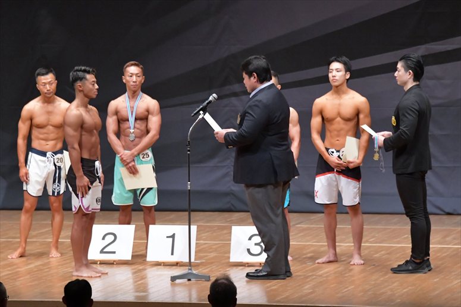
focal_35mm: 217
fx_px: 2777
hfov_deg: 9.5
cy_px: 154
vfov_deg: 6.3
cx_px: 230
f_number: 5.6
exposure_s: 1/400
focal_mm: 145
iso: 8000
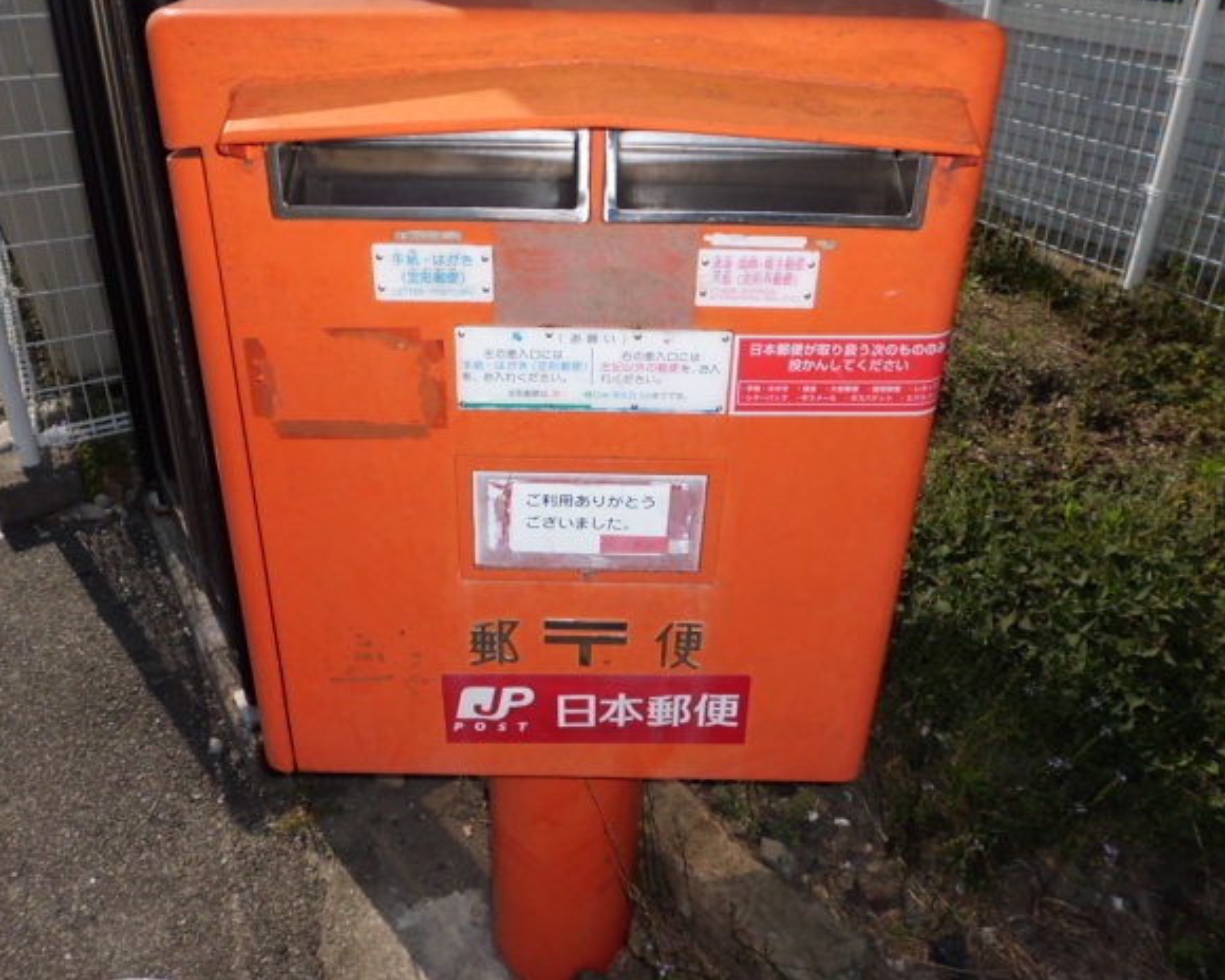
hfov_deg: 62.1
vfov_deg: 51.5
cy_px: 475
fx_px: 1015
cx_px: 570
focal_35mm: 28
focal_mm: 4.6
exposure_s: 1/400
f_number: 3.2
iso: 64
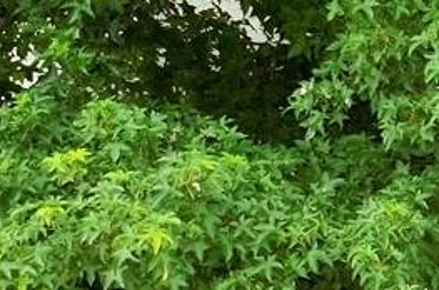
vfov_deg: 5.9
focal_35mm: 233
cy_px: 174
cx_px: 681
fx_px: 2834
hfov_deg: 8.6
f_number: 4
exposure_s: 1/200
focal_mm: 24
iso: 400
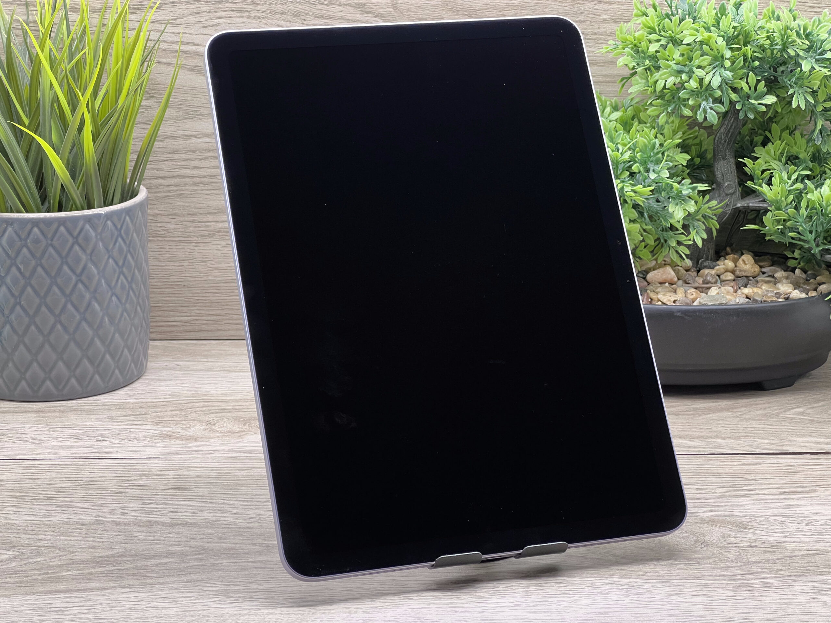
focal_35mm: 77
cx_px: 416
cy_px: 312
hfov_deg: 25.3
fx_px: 1848
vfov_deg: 19.1
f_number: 2.8
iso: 160
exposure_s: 1/100
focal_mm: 9
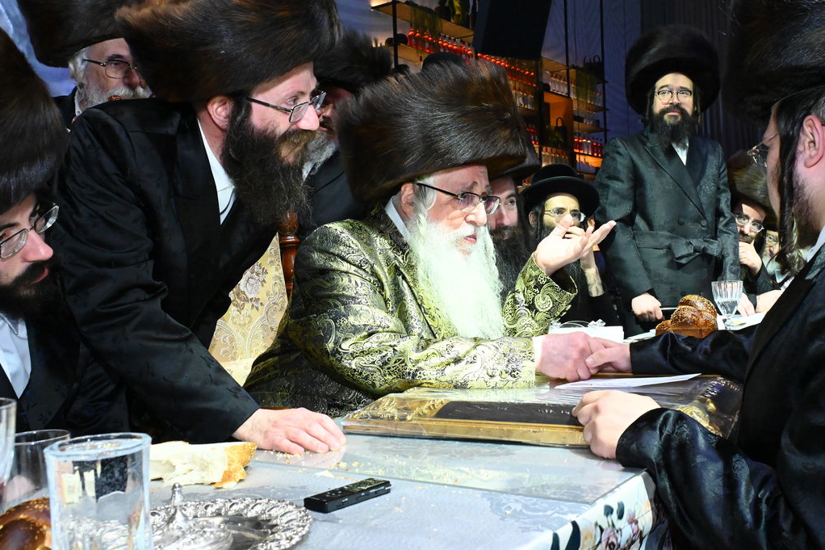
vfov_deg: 35.9
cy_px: 254
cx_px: 457
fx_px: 848
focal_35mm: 37
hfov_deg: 51.8
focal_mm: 27
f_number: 10
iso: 8000
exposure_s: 1/125
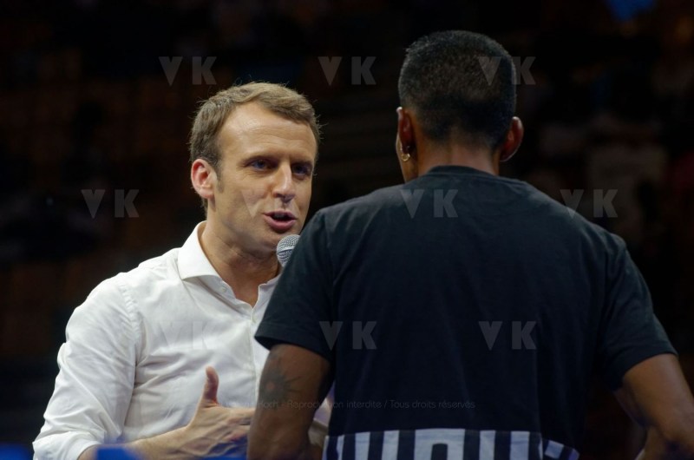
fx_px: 5772
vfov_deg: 4.6
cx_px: 347
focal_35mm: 300
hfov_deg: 6.9
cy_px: 230
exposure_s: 1/100
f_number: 5.6
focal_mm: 200
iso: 1000
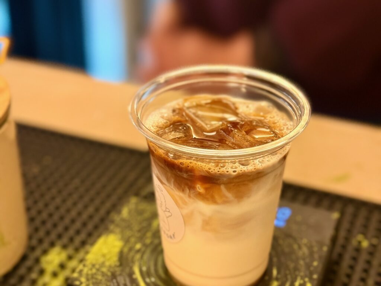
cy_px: 143
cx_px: 190
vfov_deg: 30.3
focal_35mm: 48
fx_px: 528
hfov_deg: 39.7
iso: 320
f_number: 1.78
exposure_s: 1/33
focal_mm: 6.76
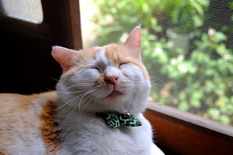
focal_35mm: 40
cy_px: 78
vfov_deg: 33.4
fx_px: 259
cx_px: 116
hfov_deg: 48.5
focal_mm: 26.5
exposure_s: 1/250
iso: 400
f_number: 3.2
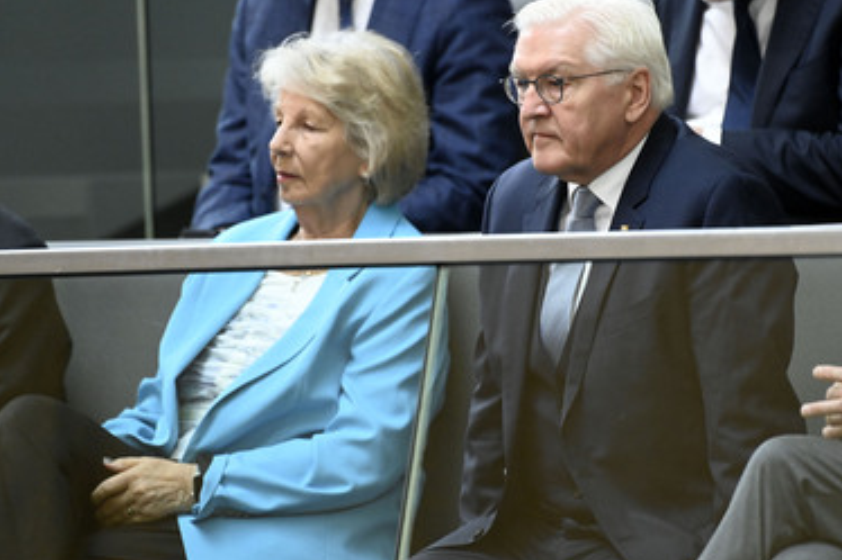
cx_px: 487
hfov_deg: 3.7
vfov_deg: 2.5
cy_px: 243
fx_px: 12951
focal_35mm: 554
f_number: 5.6
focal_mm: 460
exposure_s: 1/250
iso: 10000
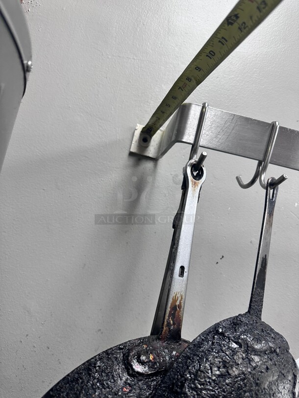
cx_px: 150
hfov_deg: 56.8
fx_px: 276
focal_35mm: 24
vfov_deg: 71.6
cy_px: 199
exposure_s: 1/103
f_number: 1.78
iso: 250
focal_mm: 6.86
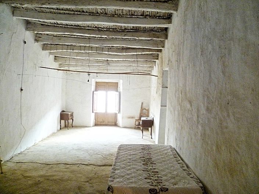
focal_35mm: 28
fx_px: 209
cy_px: 97
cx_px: 130
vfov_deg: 49.7
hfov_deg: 63.5
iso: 200
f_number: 2.8
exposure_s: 1/30
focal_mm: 5
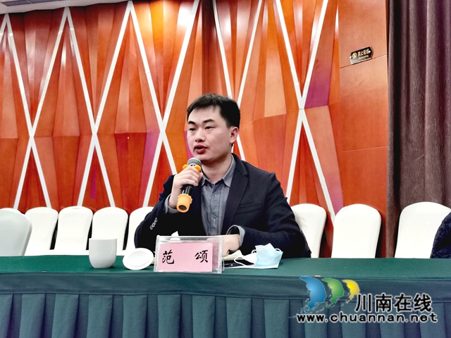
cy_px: 169
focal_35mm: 39
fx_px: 508
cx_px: 226
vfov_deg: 36.8
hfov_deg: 47.9
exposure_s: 1/100
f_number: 1.6
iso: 160
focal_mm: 5.56
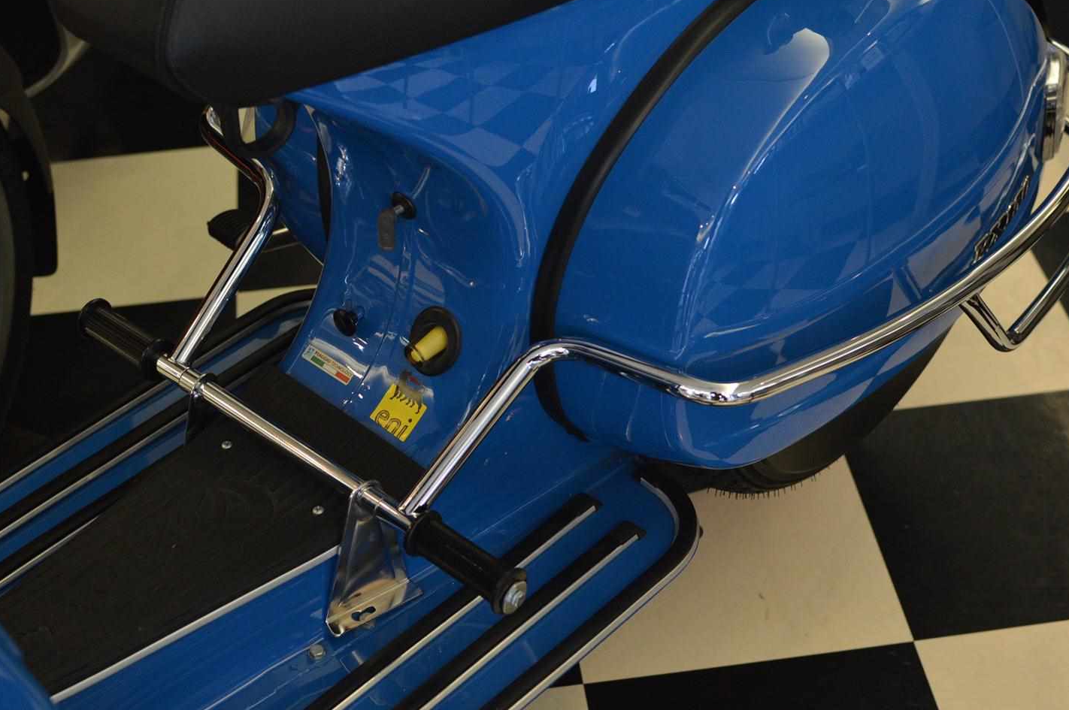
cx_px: 514
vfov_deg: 24.3
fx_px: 1647
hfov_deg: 36.0
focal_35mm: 56
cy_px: 340
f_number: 3.5
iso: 1600
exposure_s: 1/125
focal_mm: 35
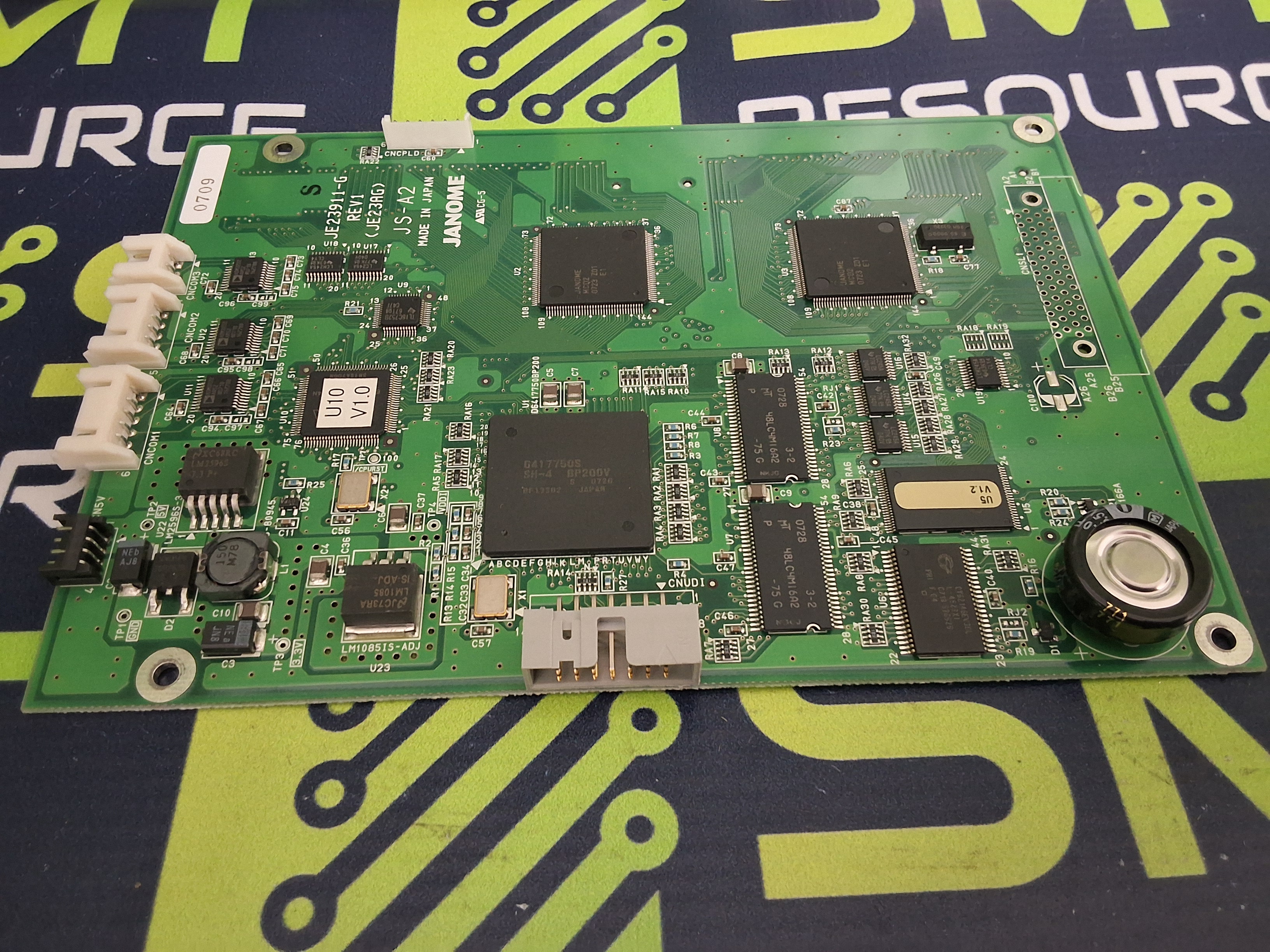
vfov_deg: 49.7
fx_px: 1027
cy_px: 476
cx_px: 635
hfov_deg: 63.4
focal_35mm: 28
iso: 320
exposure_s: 1/24
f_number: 1.9
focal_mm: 2.91
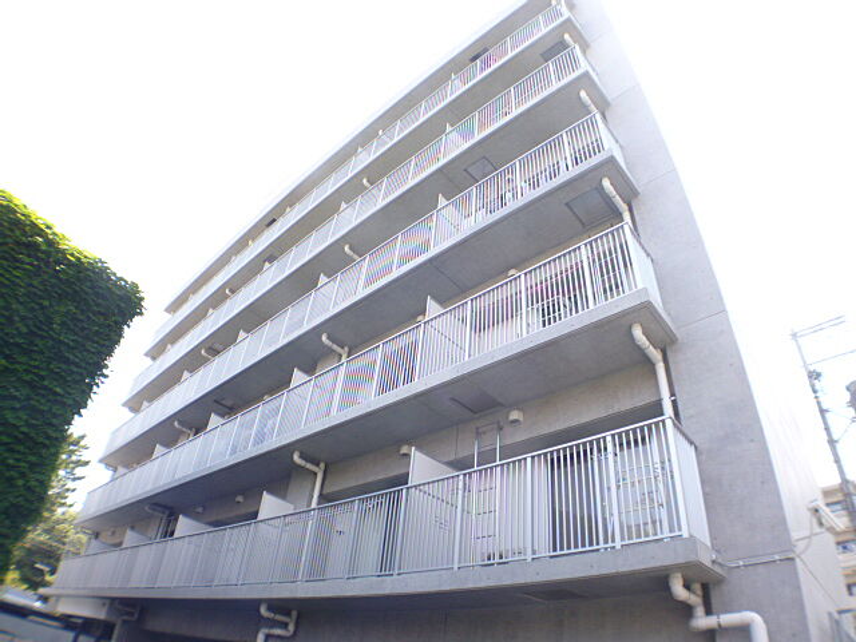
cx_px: 428
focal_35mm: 32
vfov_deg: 44.2
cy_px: 321
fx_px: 791
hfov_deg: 56.8
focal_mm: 5.7
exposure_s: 1/200
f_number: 2.9
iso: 100
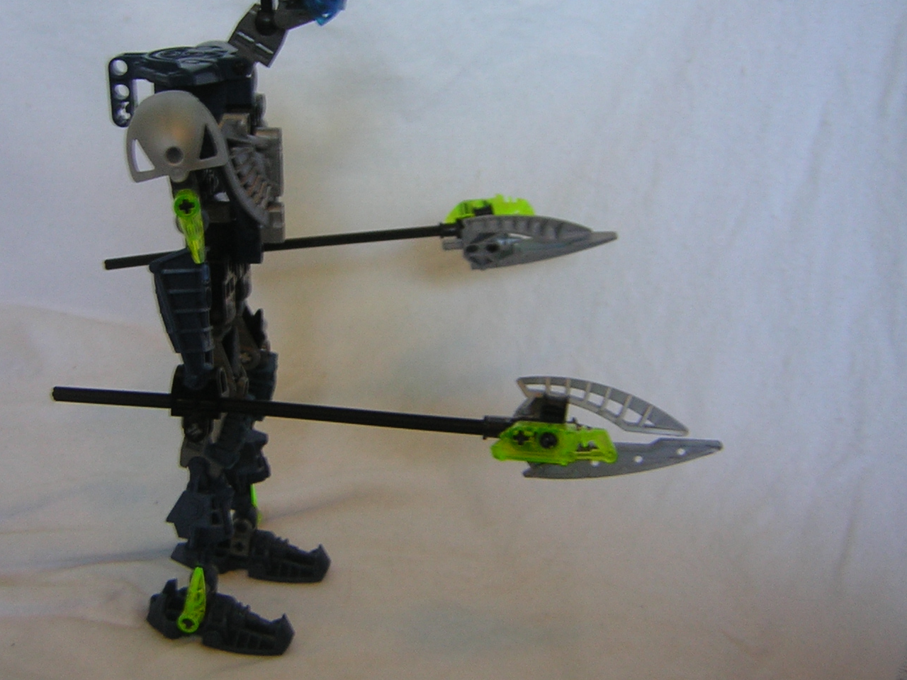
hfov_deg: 42.0
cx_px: 412
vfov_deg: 32.2
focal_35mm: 45
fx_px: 1179
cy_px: 314
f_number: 2.6
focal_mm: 4.7
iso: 50
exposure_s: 1/9.3
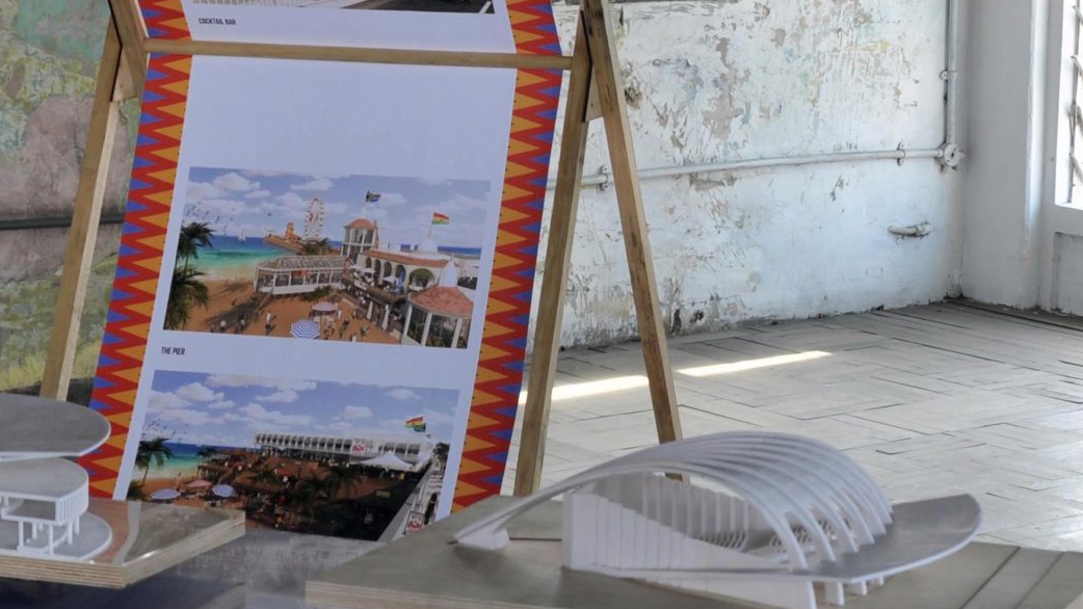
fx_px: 3101
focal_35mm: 108
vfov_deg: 11.2
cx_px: 795
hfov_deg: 19.7
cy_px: 241
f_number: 6.3
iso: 200
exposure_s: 1/50
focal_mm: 28
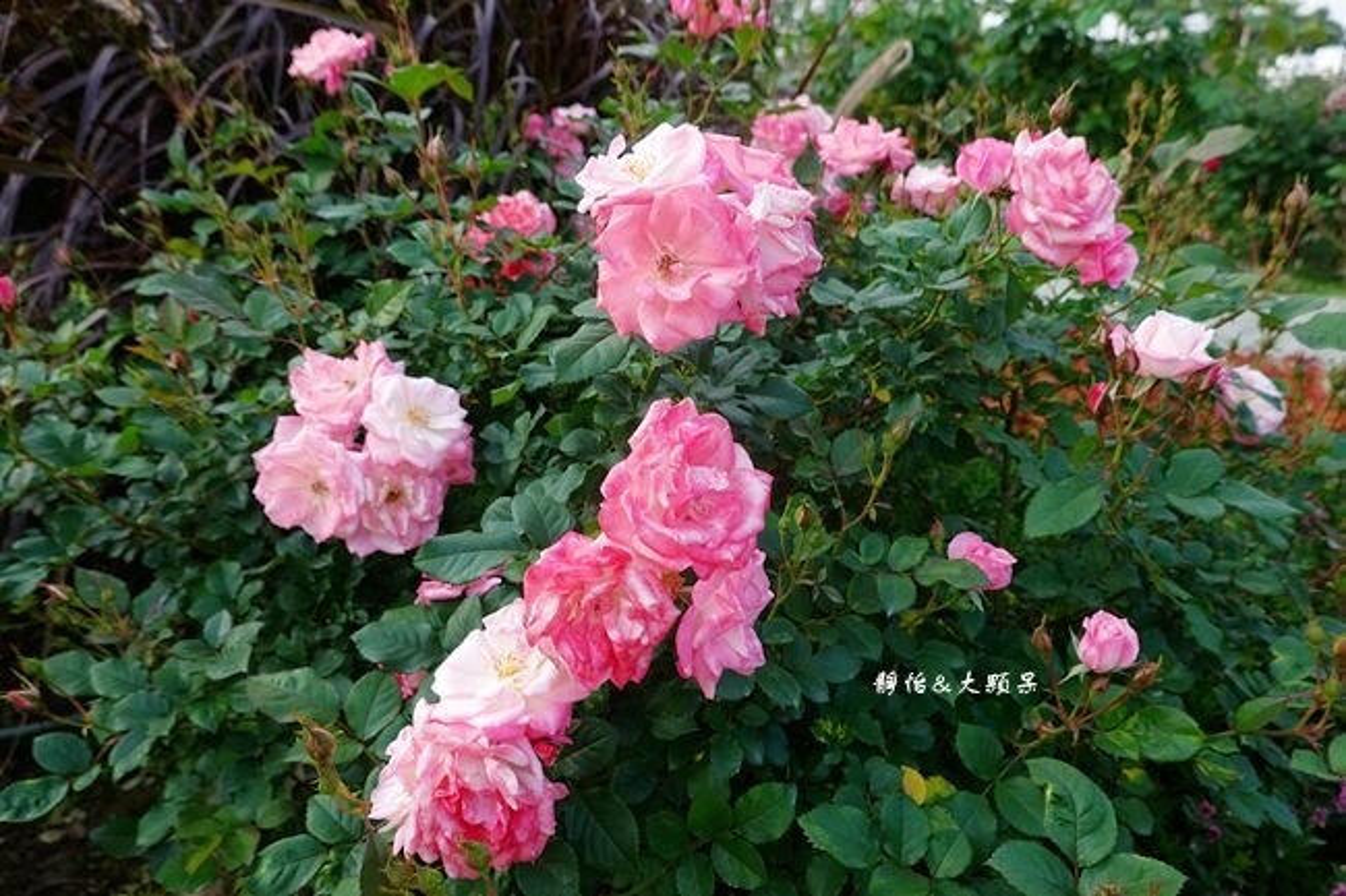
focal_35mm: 24
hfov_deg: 73.8
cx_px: 673
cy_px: 448
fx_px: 897
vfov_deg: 53.1
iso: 125
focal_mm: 9
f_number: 3.5
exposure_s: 1/200
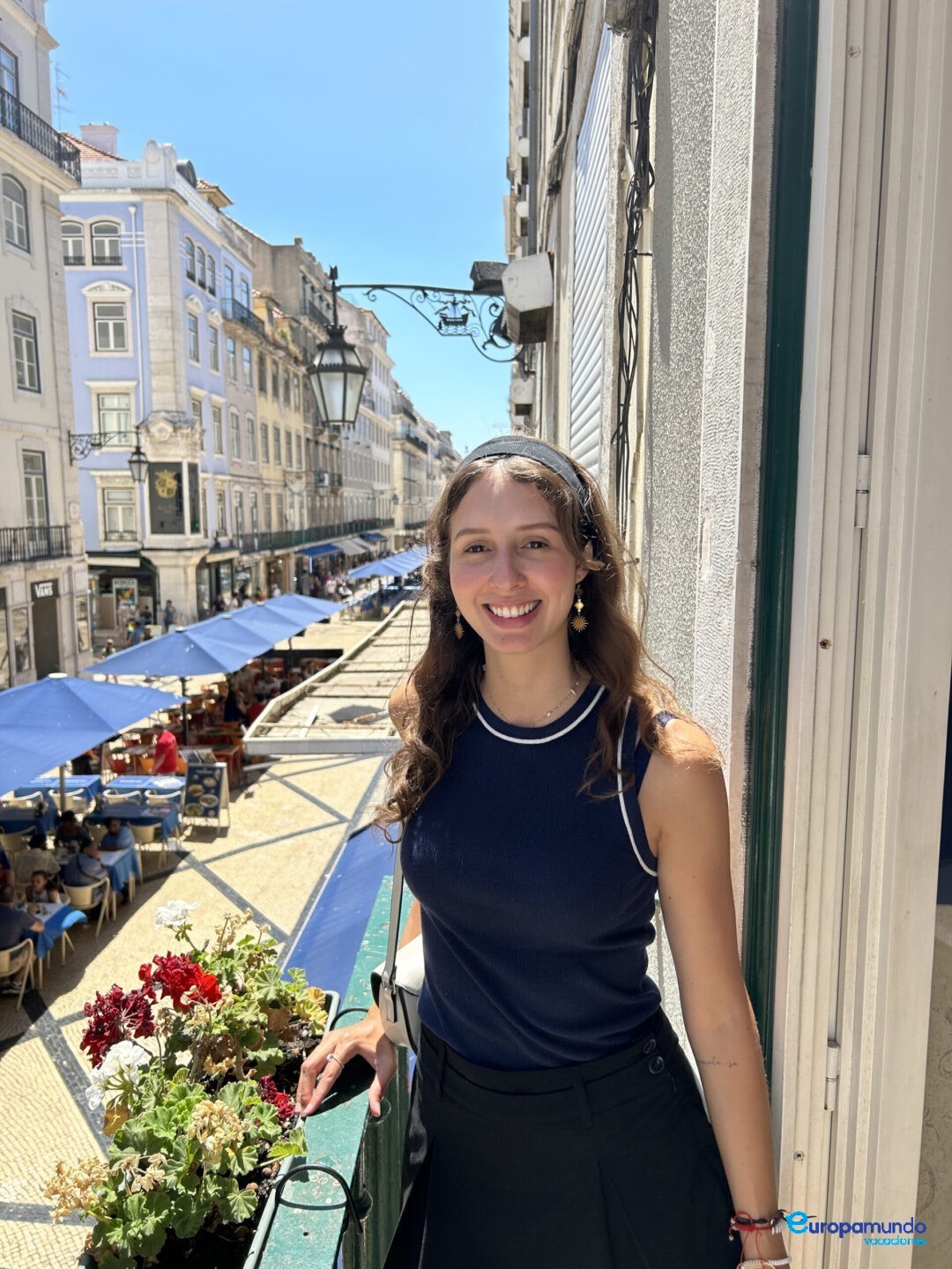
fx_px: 953
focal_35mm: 26
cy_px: 634
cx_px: 476
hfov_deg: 53.1
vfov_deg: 67.3
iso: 50
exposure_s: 1/2208
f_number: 1.5
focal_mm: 5.7
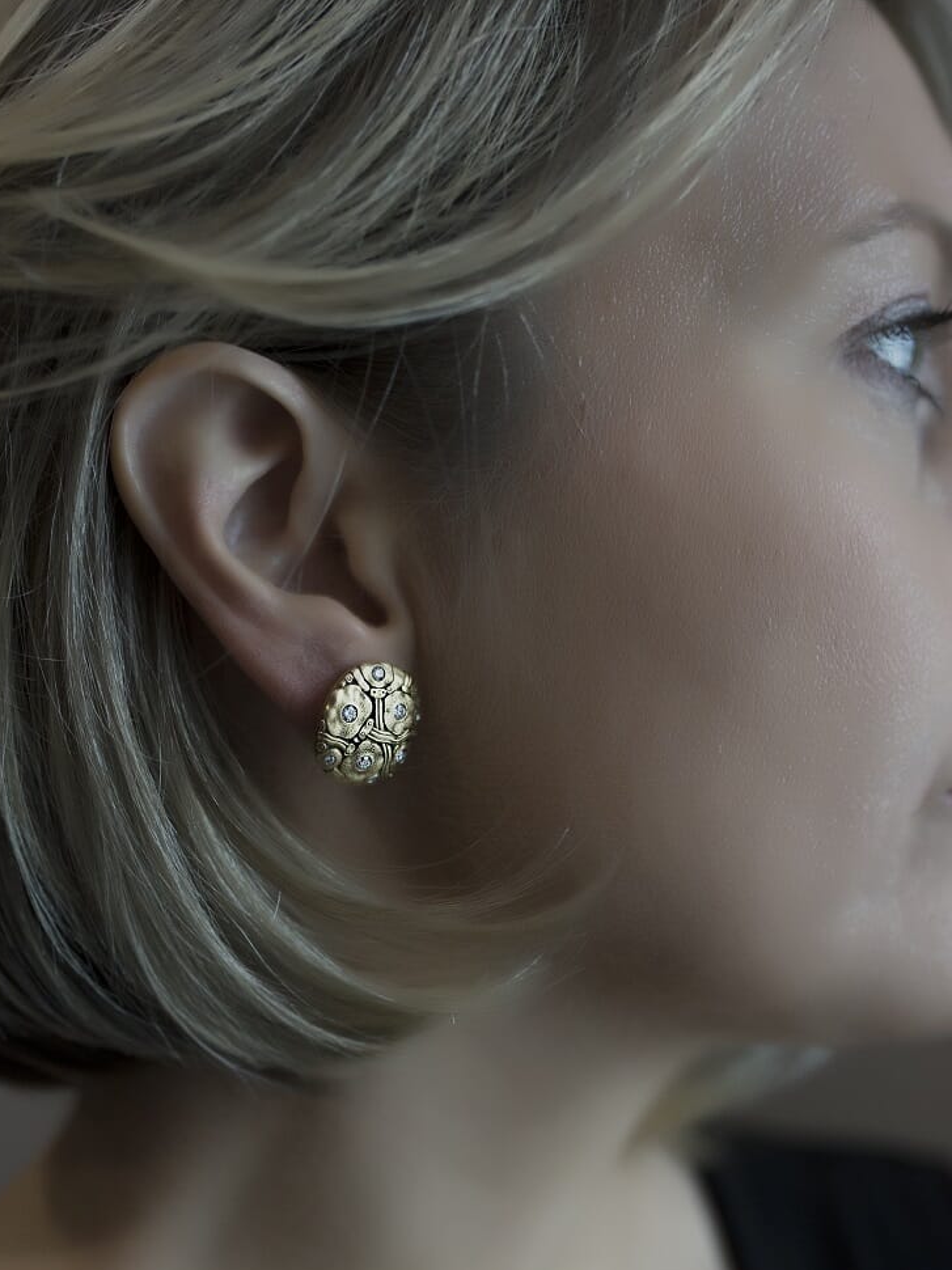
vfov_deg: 36.1
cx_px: 392
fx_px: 1908
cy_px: 928
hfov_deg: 28.0
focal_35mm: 52
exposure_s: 1/160
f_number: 3.2
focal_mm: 35
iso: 500
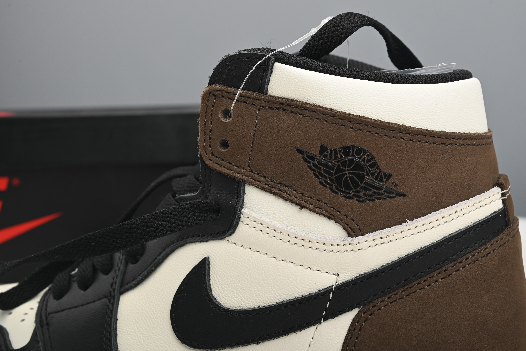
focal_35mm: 47
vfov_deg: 28.7
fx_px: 687
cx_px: 299
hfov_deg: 41.8
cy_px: 165
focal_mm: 41
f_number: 11
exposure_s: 1/200
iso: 100
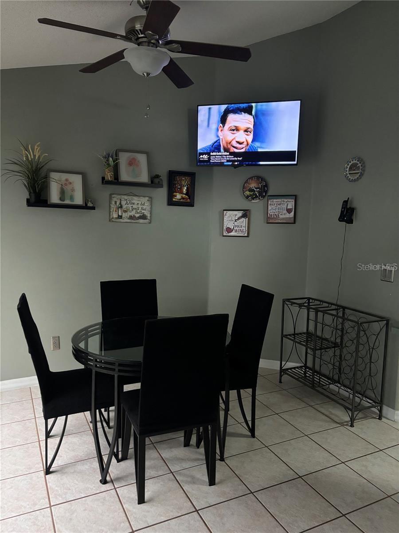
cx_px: 200
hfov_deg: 53.1
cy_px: 266
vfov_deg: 67.3
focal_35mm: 26
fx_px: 400
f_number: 1.6
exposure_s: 1/60
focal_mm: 5.96
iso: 250
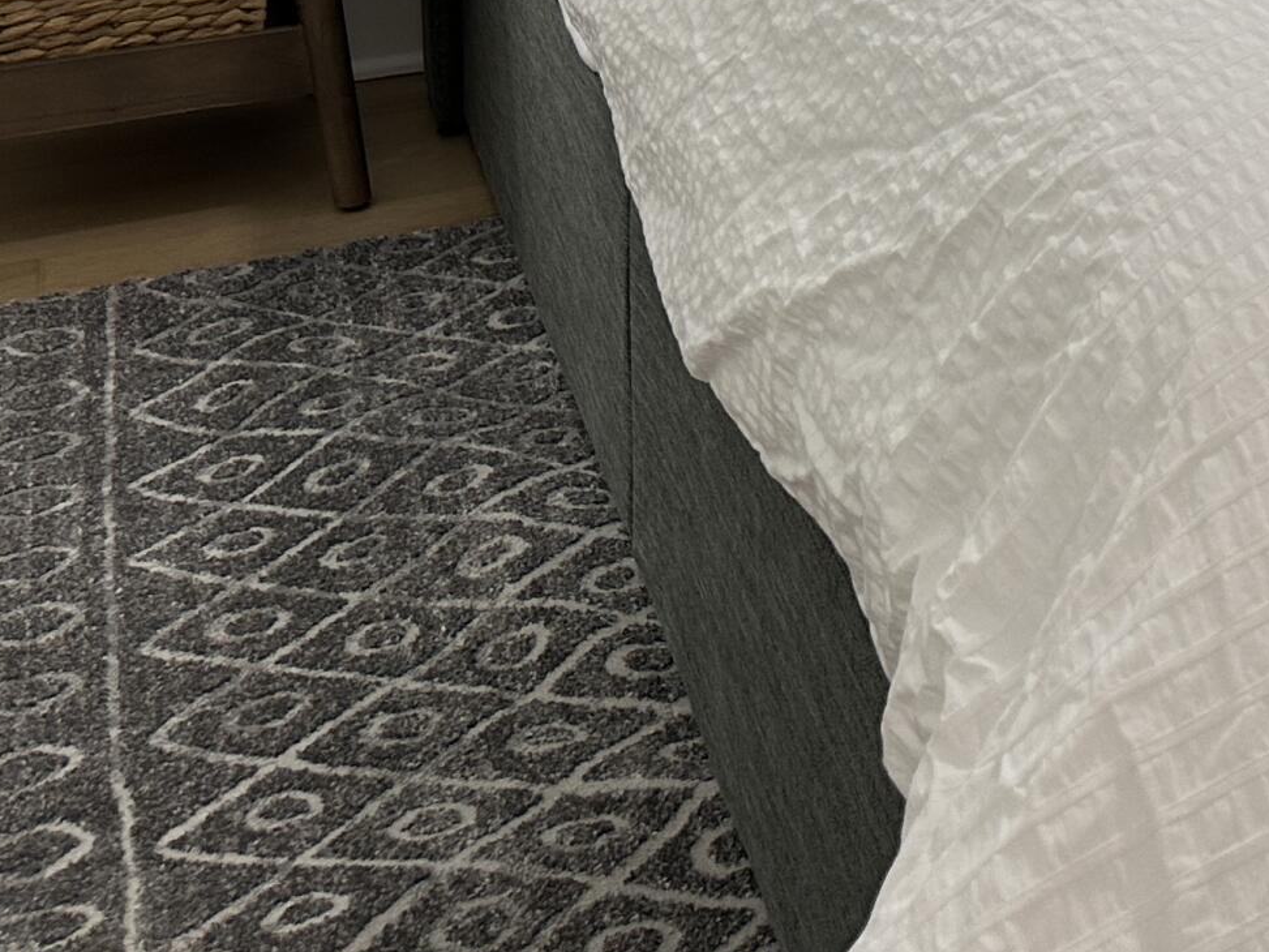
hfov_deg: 24.0
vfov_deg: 17.7
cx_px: 1518
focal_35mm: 74
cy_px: -511
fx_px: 2713
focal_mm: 6.86
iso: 125
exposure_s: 1/120
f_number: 1.78
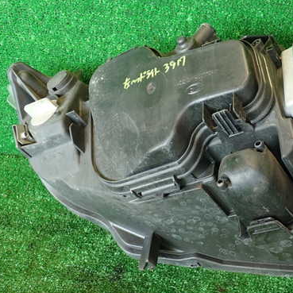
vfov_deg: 36.8
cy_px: 152
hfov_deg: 35.7
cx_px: 229
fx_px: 441
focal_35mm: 46
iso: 200
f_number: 2.4
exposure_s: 1/40
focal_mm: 5.79
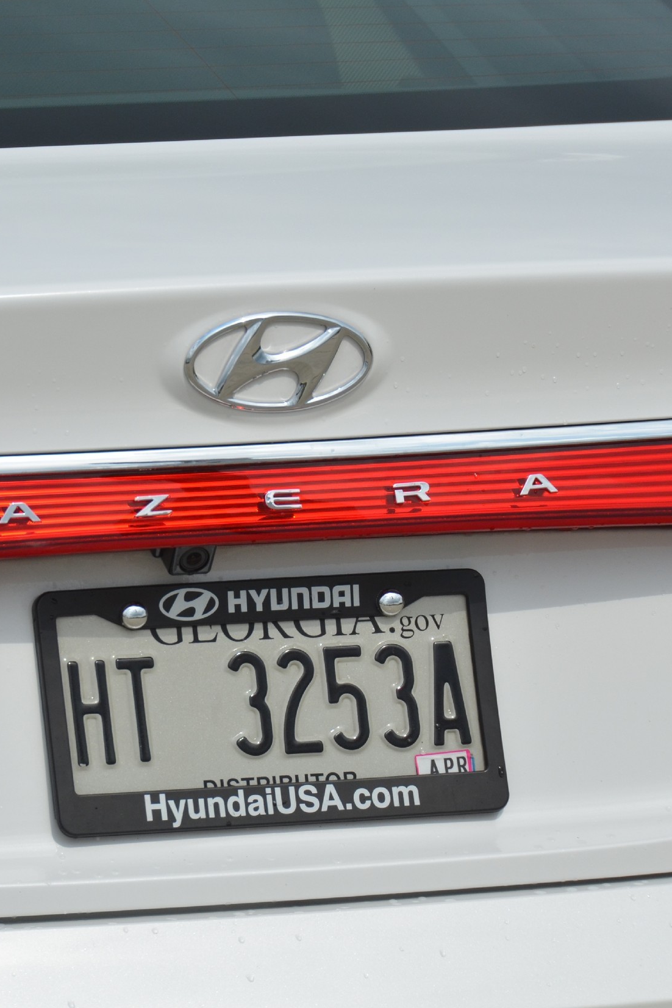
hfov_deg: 3.0
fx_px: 12678
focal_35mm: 453
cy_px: 504
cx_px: 199
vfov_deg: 4.6
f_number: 8
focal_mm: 200
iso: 360
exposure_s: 1/2000
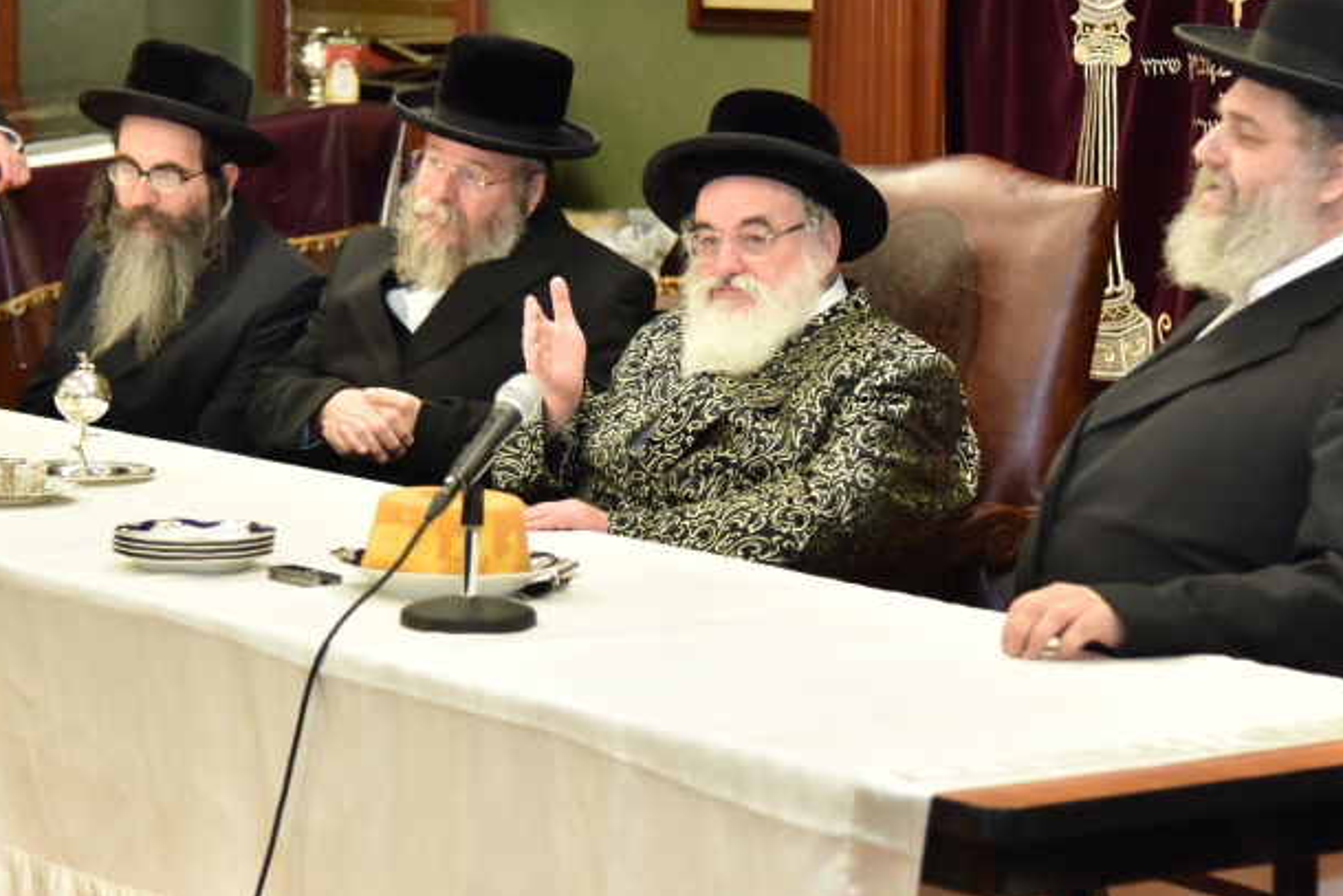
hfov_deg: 16.3
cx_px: 713
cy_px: 232
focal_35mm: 126
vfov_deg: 10.9
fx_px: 4701
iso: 1600
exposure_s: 1/125
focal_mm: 75
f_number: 4
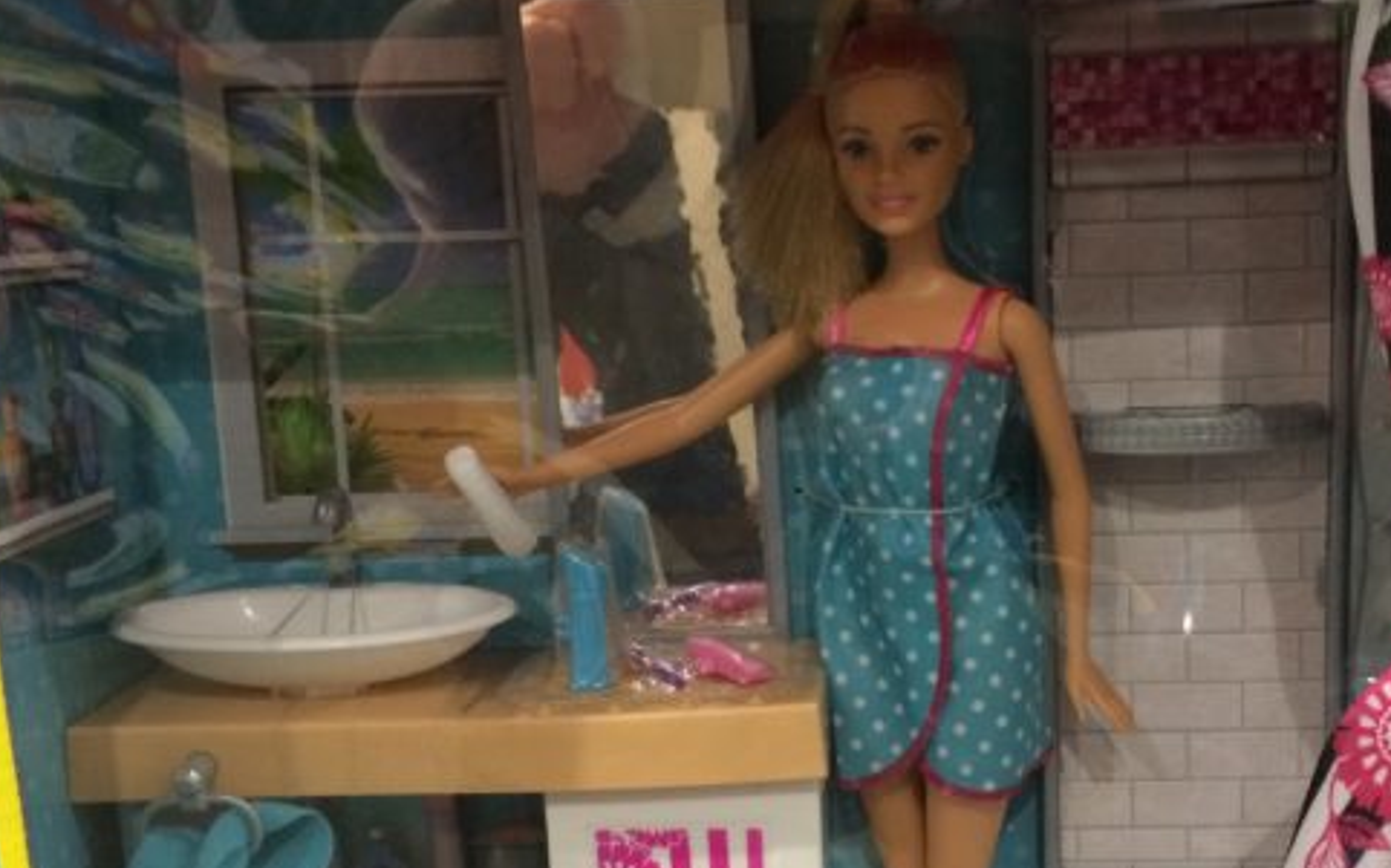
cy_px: 611
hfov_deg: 40.7
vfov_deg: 26.1
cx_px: 883
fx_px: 1857
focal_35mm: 49
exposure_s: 1/30
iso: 320
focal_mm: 4.15
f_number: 2.2
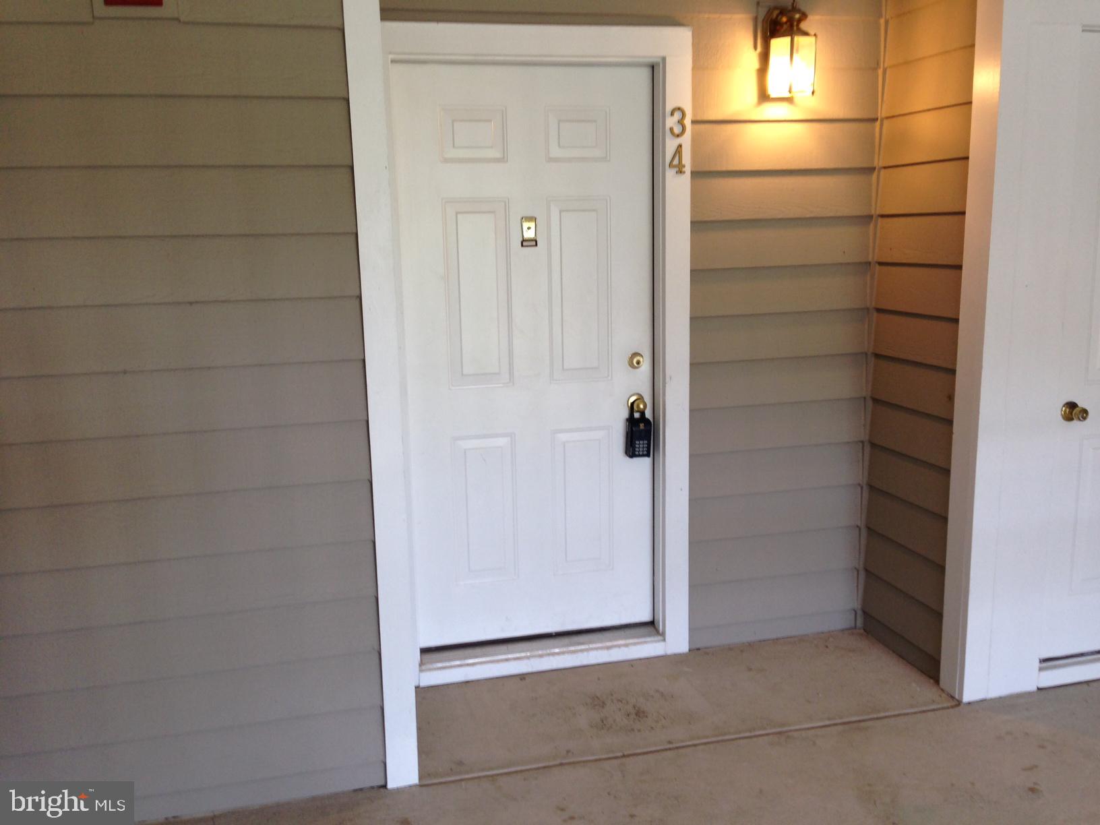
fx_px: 1049
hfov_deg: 55.4
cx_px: 550
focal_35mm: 33
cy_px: 412
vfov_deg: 42.9
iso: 50
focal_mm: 4.12
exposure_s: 1/30
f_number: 2.4
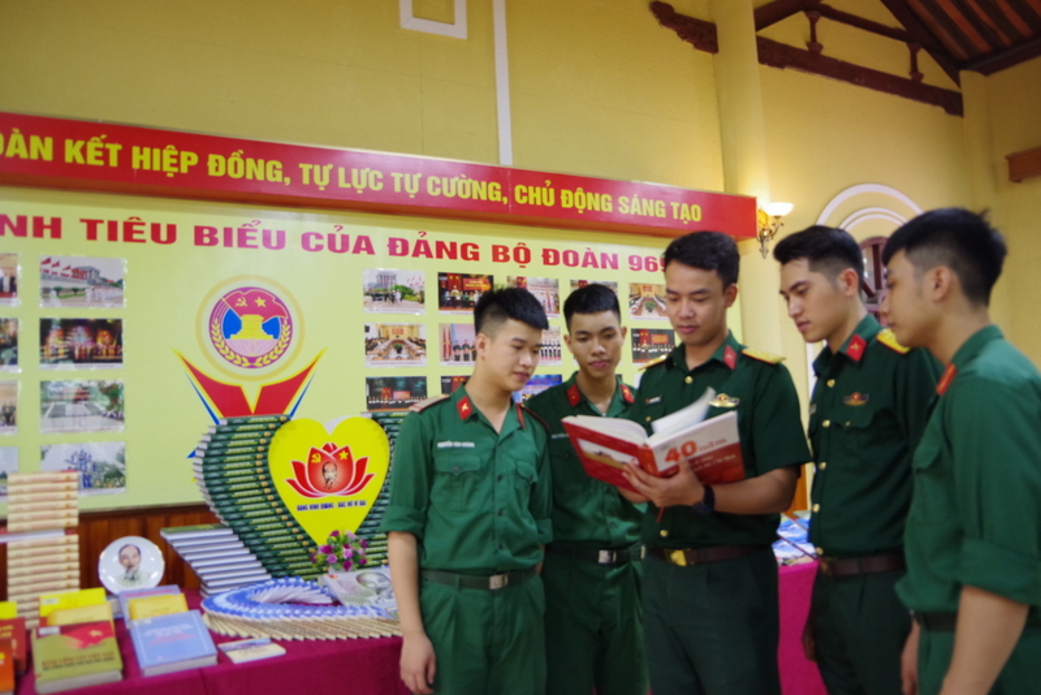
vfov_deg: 42.4
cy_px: 348
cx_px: 520
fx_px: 897
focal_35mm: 31
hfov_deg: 60.3
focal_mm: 21
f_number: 4
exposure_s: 1/25
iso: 1600
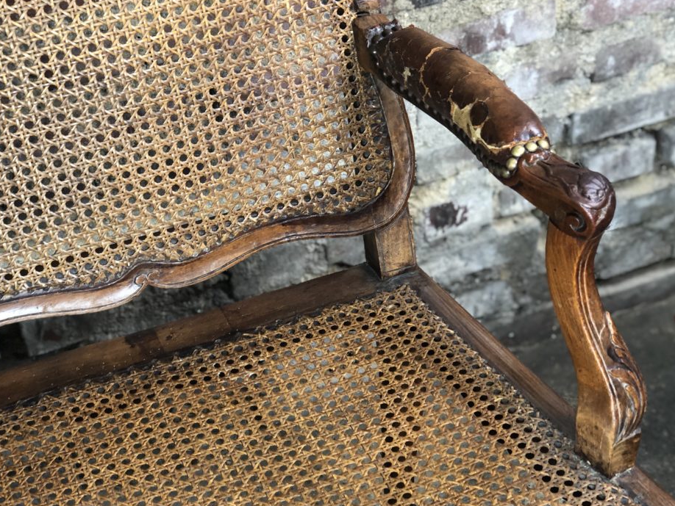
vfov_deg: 25.2
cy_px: 254
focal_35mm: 58
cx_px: 336
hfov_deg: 33.2
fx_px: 1131
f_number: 2.4
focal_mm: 6
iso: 100
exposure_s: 1/33
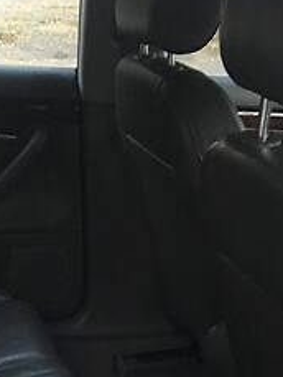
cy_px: 370
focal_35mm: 76
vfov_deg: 24.6
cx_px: -20
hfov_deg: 18.7
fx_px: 828
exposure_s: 1/17
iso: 400
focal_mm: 4.2
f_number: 2.2
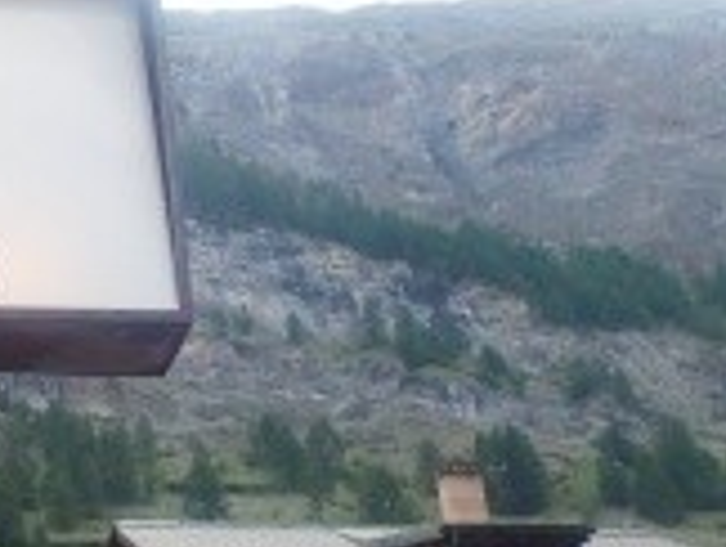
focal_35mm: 69
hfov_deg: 26.1
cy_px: 197
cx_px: -58
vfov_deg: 21.3
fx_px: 1449
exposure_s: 1/160
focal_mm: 4.5
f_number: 2.8
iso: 100
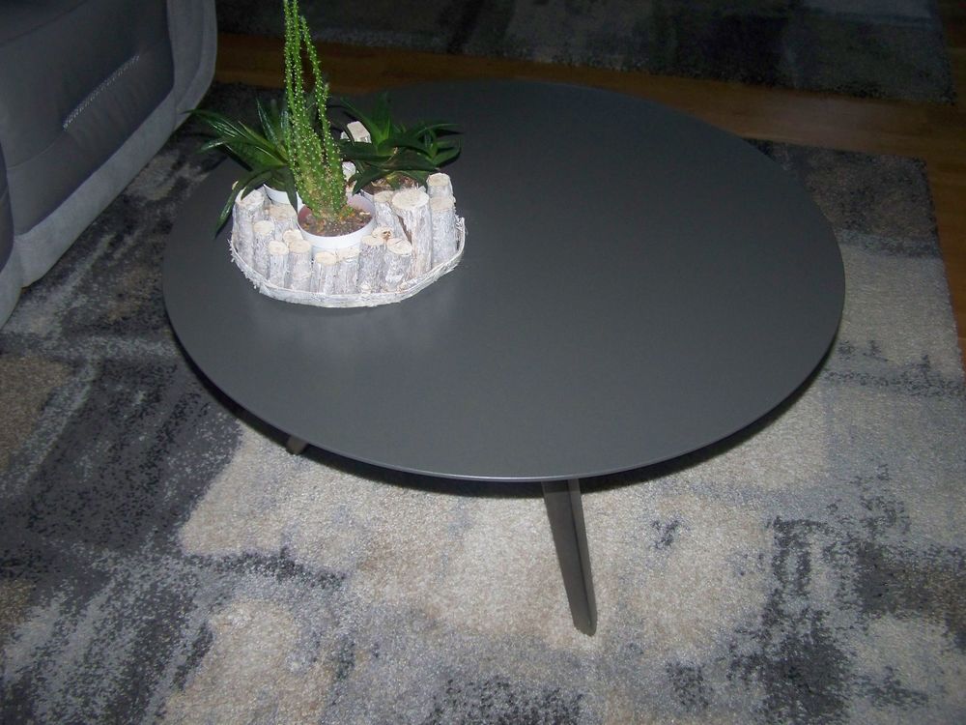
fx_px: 1060
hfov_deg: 49.0
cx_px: 483
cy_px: 362
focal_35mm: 38
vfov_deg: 37.7
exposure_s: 1/30
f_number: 2.8
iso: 200
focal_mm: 6.3
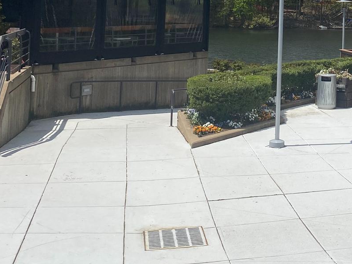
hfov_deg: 27.8
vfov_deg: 20.8
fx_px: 681
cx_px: 324
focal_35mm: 67
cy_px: -31
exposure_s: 1/6410
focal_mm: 4.25
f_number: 1.8
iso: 32
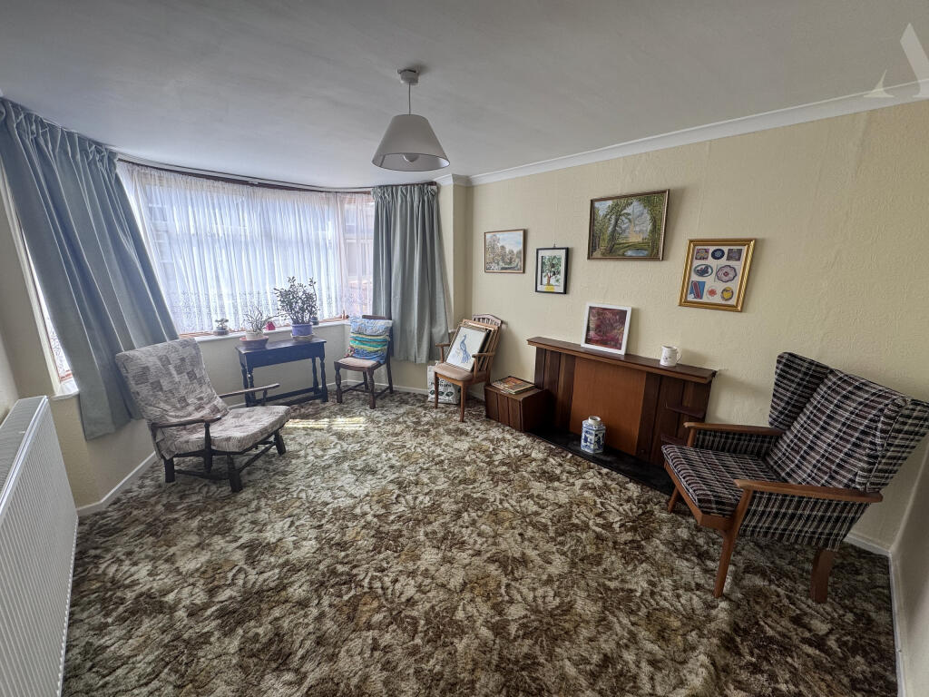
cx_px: 464
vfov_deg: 85.7
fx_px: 376
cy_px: 348
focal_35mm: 14
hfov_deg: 102.1
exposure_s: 1/100
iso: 40
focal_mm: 2.22
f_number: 2.2
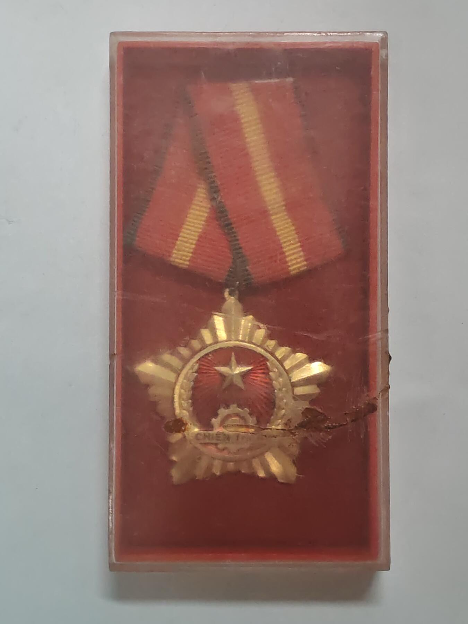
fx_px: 1226
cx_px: 234
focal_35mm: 68
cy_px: 312
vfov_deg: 28.6
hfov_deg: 21.6
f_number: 1.95
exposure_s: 1/50
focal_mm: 5.52
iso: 1000
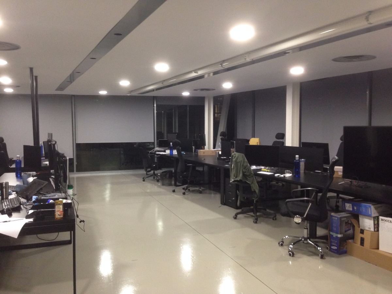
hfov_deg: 55.4
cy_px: 147
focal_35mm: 33
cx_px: 196
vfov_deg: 42.9
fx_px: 374
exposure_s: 1/20
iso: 250
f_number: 2.4
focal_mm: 4.12
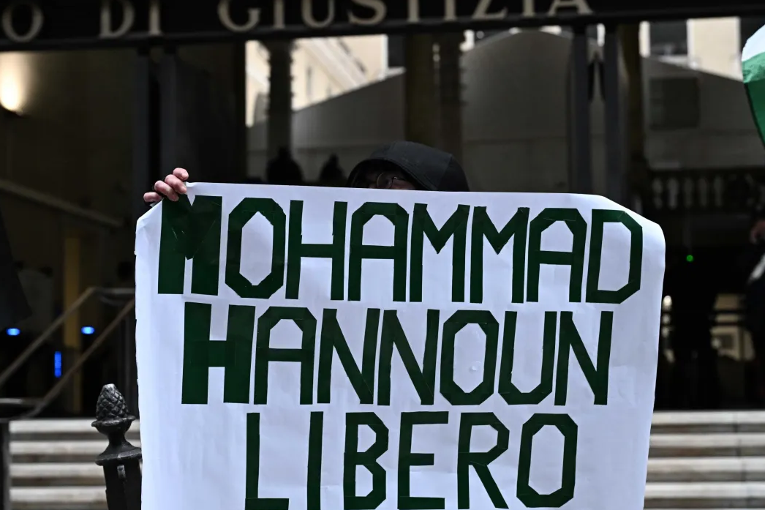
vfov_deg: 19.5
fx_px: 1487
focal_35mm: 70
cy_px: 255
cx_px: 409
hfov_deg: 28.8
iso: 4500
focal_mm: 61
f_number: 4.5
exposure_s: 1/500
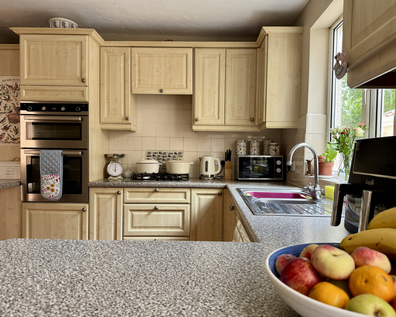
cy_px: 163
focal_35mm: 26
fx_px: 305
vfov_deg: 54.9
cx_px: 200
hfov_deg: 66.0
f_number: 1.78
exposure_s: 1/121
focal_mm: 6.76
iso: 80
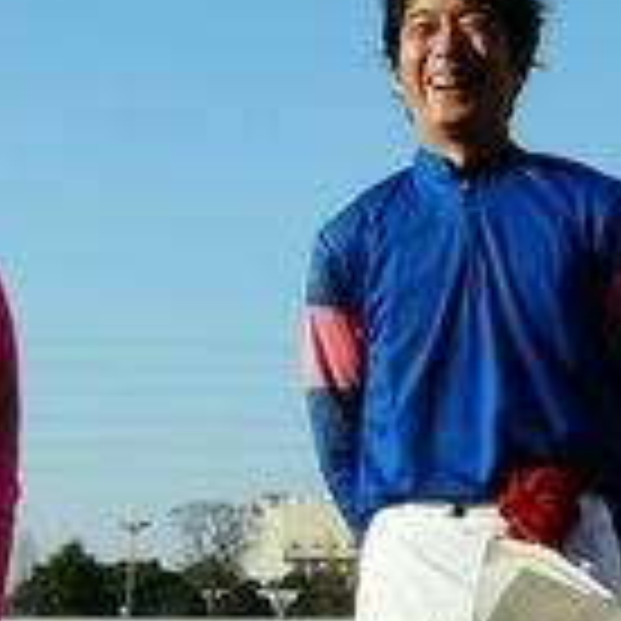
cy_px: 50
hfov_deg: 22.4
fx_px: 1543
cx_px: 500
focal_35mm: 76
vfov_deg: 22.2
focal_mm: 5.3
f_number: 5.6
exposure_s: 1/320
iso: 100
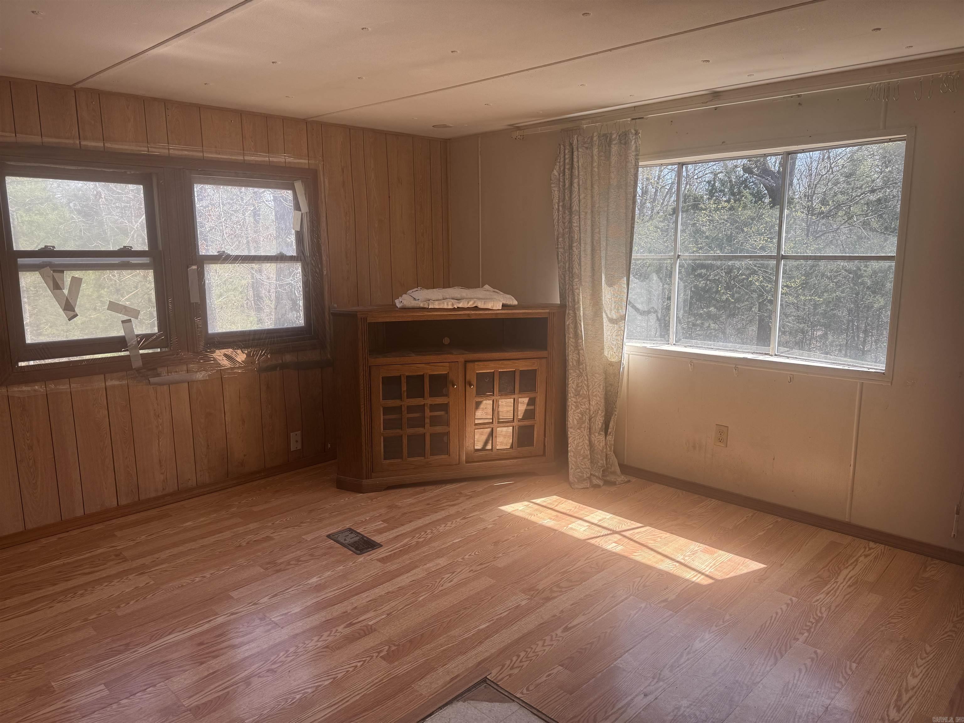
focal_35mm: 24
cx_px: 482
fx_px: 668
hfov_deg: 71.6
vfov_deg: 56.8
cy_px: 362
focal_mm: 6.76
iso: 80
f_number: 1.78
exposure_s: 1/390
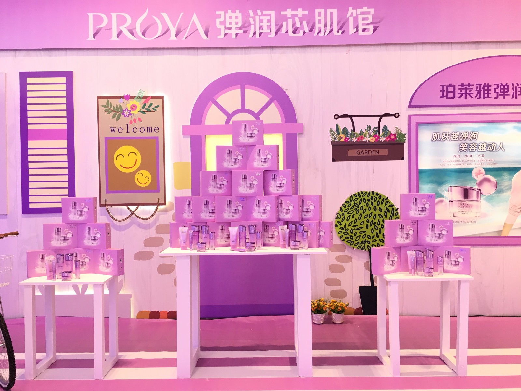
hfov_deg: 61.7
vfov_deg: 48.2
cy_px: 196
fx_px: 436
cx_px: 260
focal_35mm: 29
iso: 32
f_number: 2.2
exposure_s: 1/33
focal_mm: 4.15
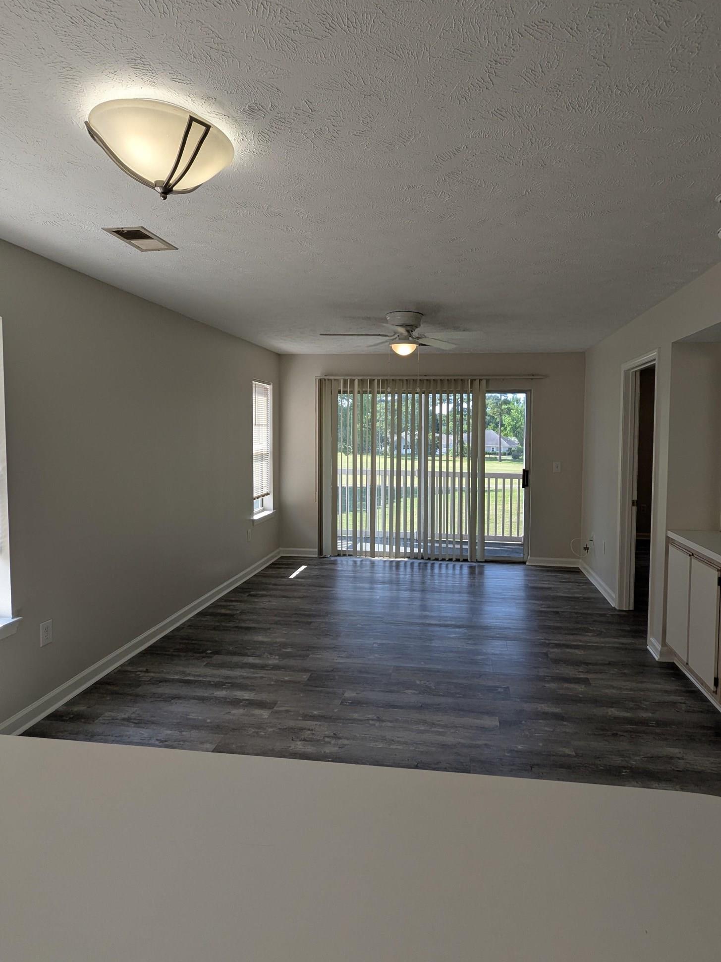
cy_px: 463
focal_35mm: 19
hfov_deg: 68.5
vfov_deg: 84.6
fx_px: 528
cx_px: 396
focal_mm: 2.35
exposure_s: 1/202
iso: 42
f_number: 2.2
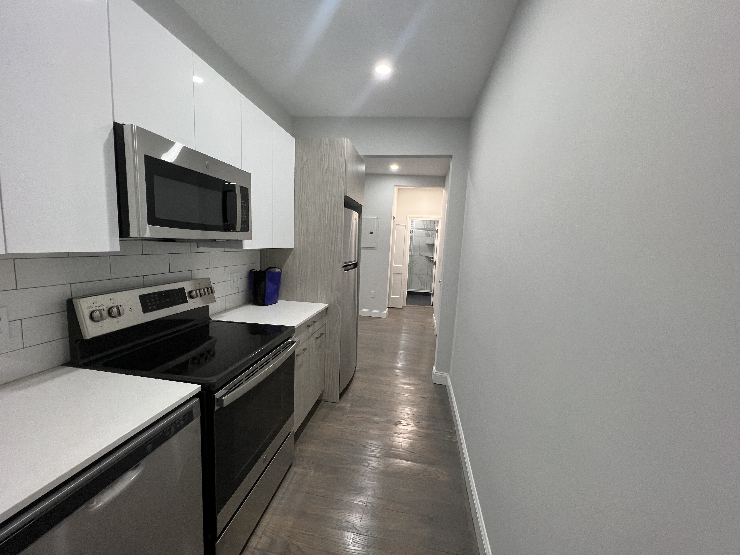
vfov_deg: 89.9
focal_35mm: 13
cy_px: 278
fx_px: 278
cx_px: 370
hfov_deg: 106.2
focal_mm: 1.57
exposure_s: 1/120
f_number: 1.8
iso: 250
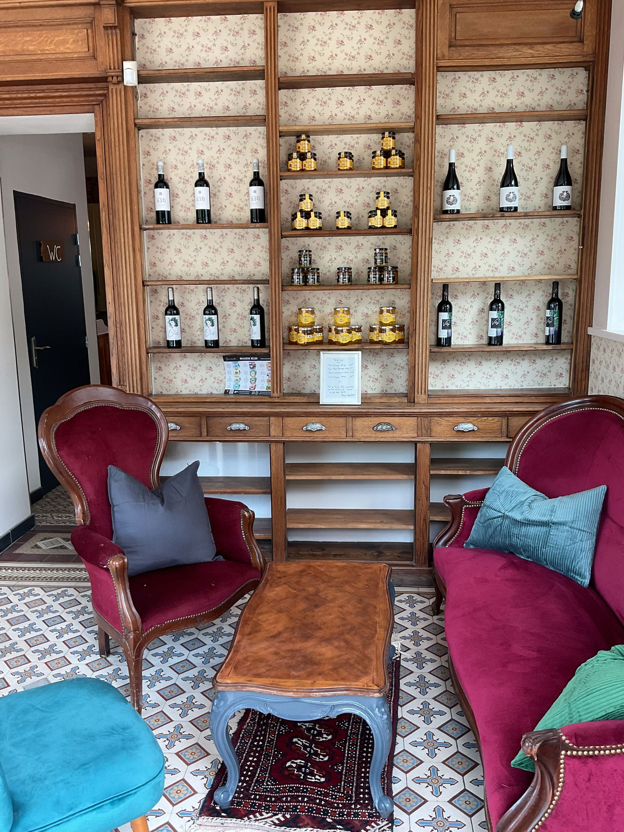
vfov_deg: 61.7
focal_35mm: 29
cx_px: 312
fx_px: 697
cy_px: 416
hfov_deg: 48.2
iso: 40
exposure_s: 1/60
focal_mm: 3
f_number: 1.8
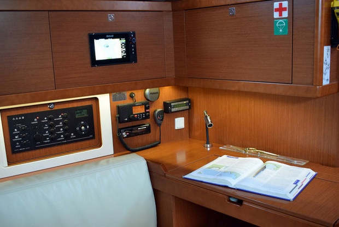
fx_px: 354
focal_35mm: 38
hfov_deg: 51.2
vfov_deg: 35.6
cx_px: 170
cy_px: 114
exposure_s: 1/100
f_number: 5
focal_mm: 25
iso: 1600
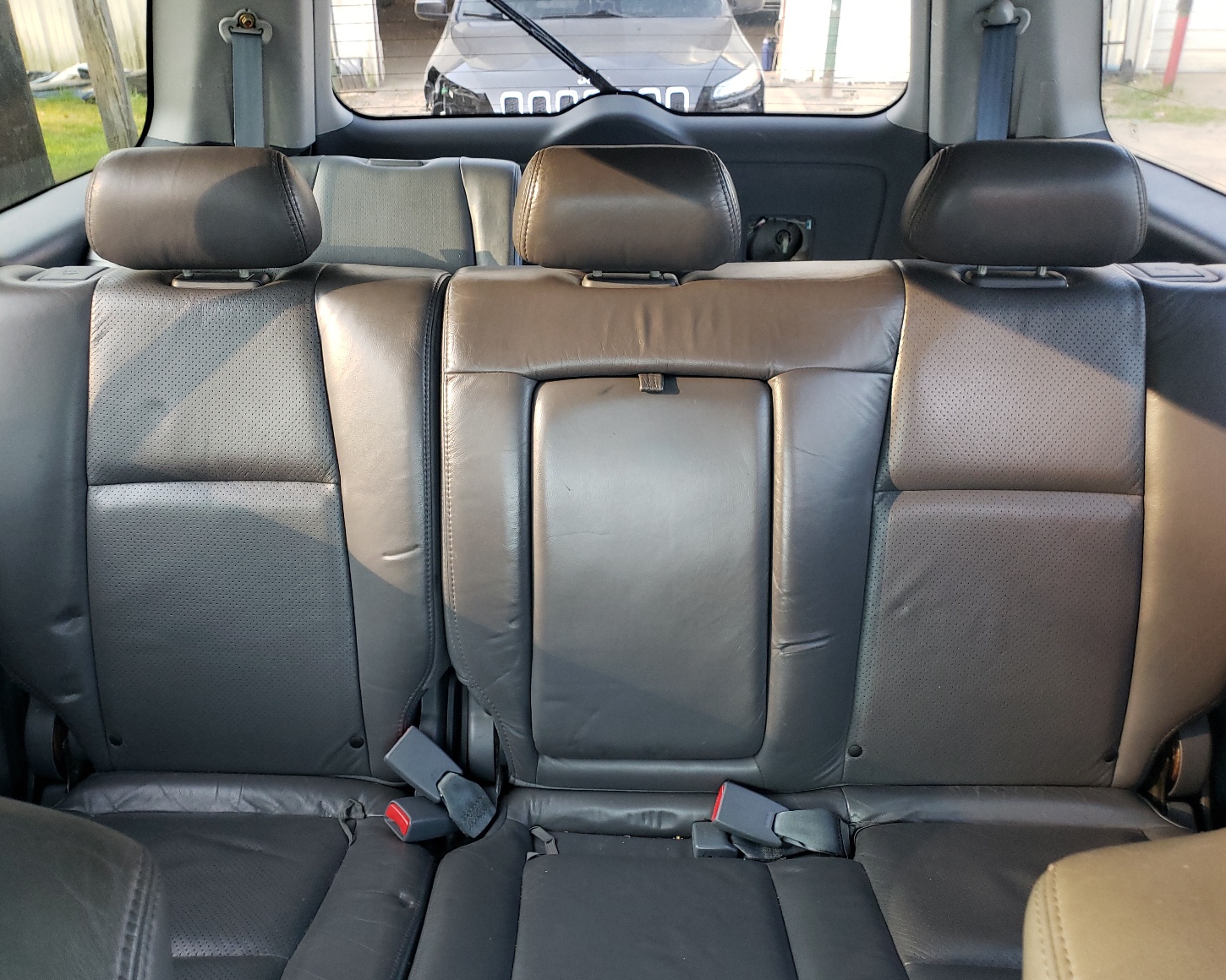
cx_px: 592
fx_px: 1016
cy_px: 506
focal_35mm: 28
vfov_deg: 51.5
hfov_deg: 62.2
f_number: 1.5
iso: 130
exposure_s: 1/60.2
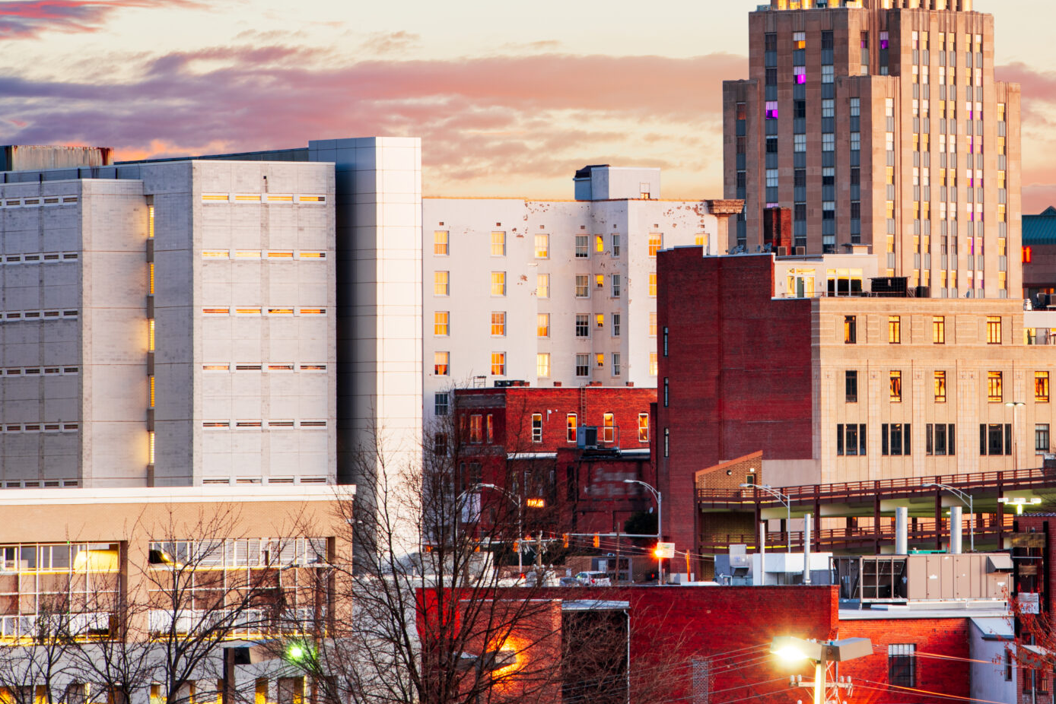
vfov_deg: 3.7
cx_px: 882
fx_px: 10826
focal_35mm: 369
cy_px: 235
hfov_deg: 5.6
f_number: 11
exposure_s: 13
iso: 100
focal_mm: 200
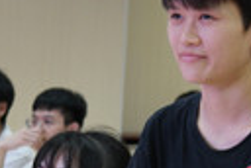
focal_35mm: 249
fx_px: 1740
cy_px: 216
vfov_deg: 5.5
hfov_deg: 8.2
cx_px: 232
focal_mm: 42
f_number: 5
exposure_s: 1/80
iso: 1600
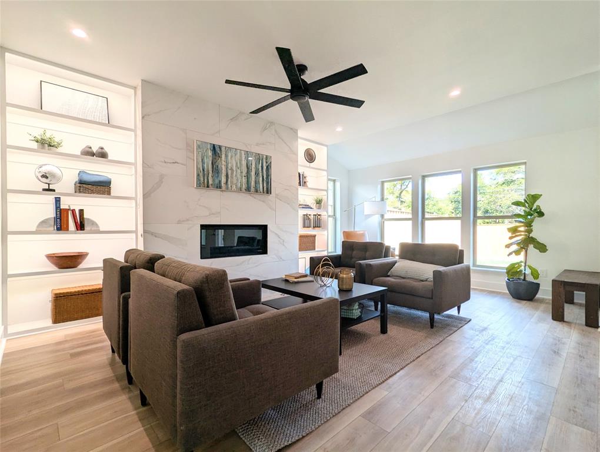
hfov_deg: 94.4
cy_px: 226
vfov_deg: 78.2
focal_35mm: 16
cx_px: 300
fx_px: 278
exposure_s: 1/248
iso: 75
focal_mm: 2.35
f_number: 2.2
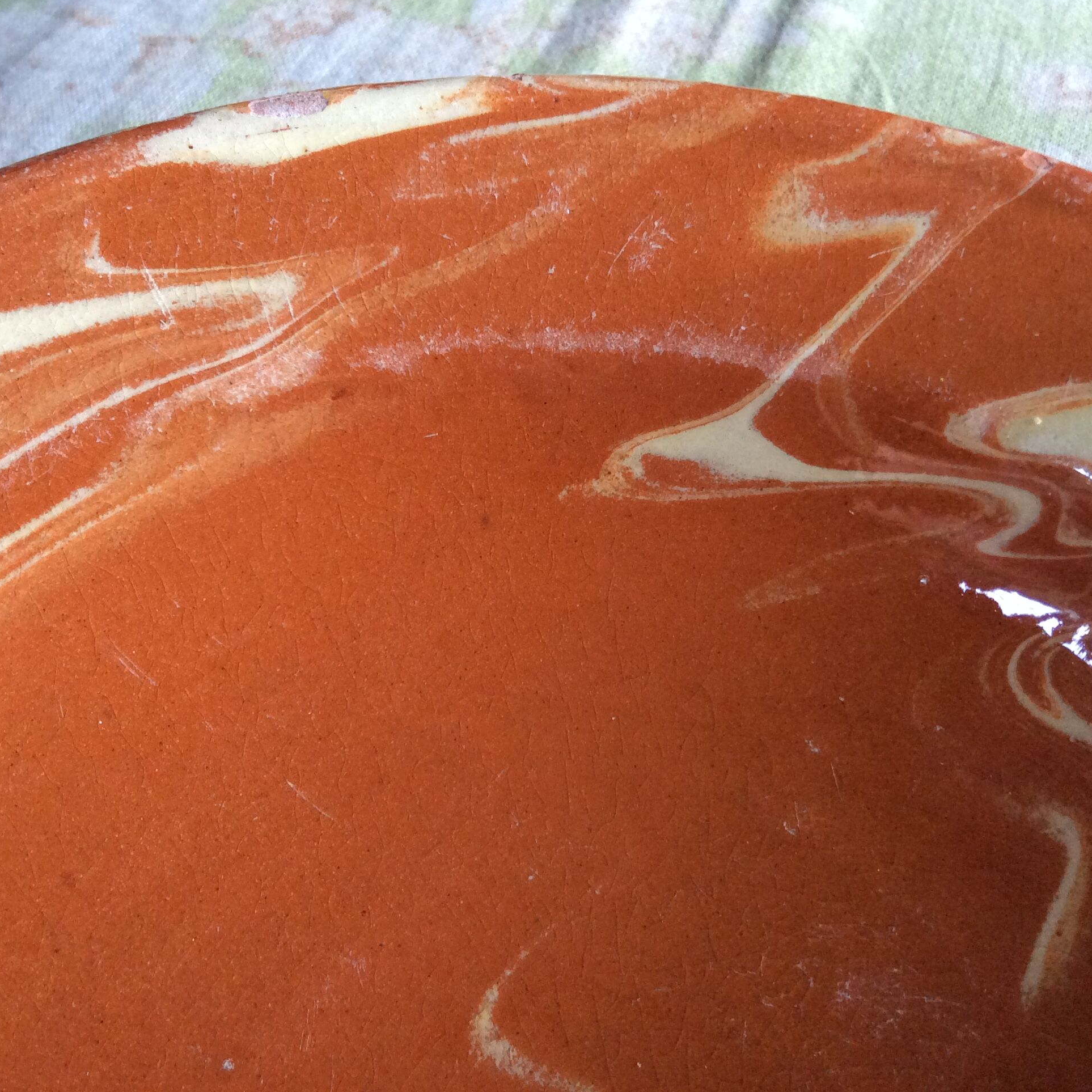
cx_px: 496
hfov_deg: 43.8
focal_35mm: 38
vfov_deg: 43.9
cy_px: 545
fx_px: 1356
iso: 100
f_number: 2.4
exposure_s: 1/25
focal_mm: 3.3
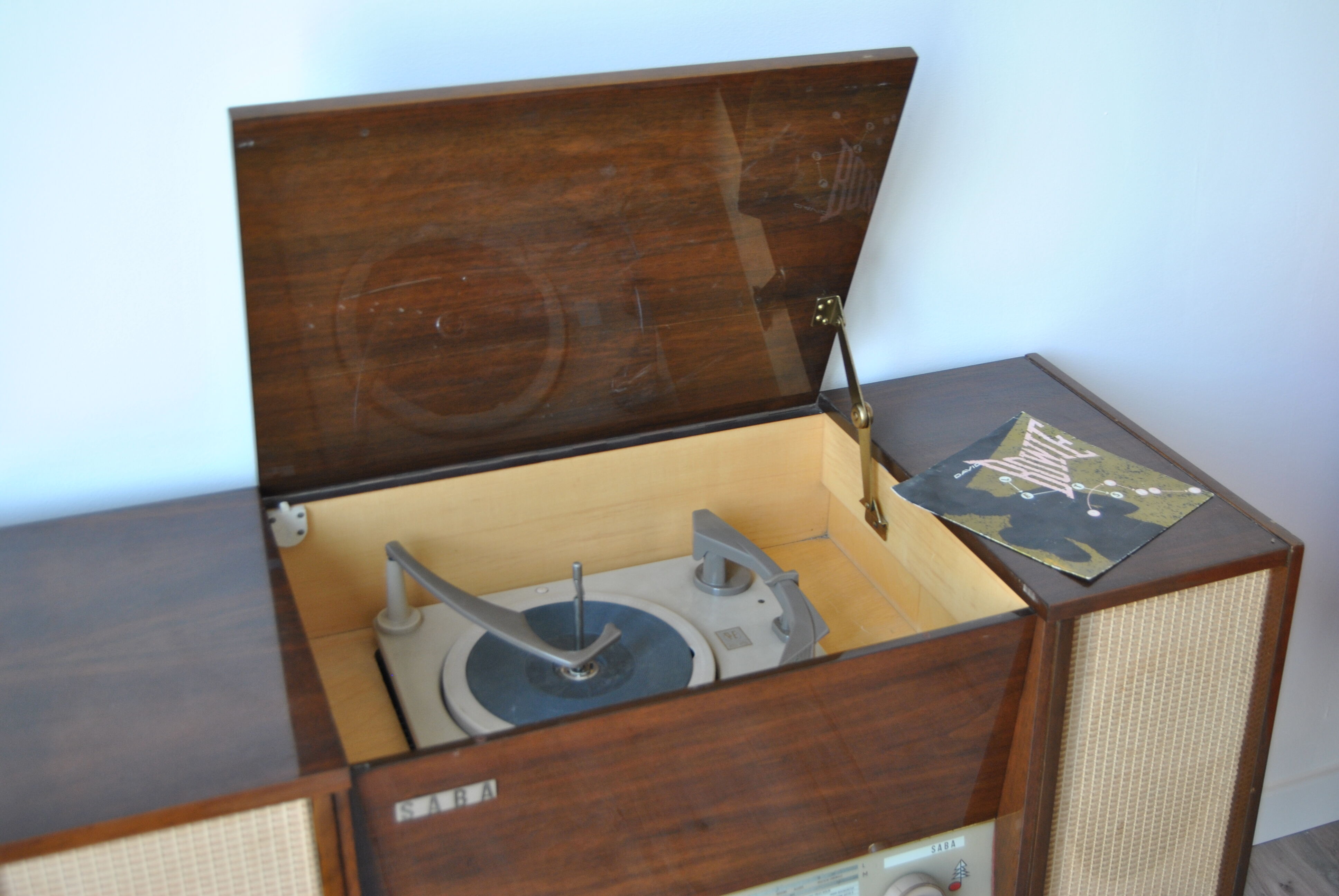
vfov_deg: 32.0
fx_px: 1564
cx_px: 670
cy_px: 448
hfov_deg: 46.3
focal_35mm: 42
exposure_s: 1/30
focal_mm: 28
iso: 280
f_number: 4
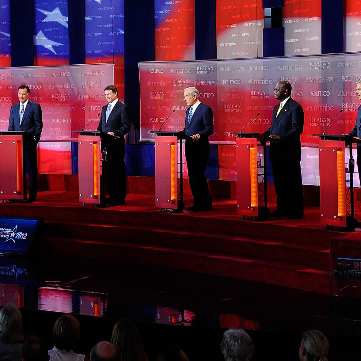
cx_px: 93
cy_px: 106
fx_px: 1133
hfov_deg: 18.0
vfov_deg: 18.0
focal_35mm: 96
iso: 1600
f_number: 5.6
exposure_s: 1/160
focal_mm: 52
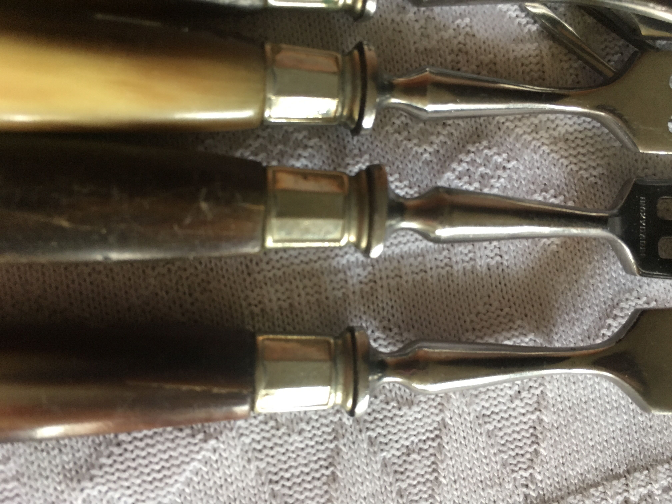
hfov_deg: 61.7
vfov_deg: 48.2
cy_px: 252
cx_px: 336
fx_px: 563
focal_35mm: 29
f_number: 2.2
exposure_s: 1/33
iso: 125
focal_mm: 4.15
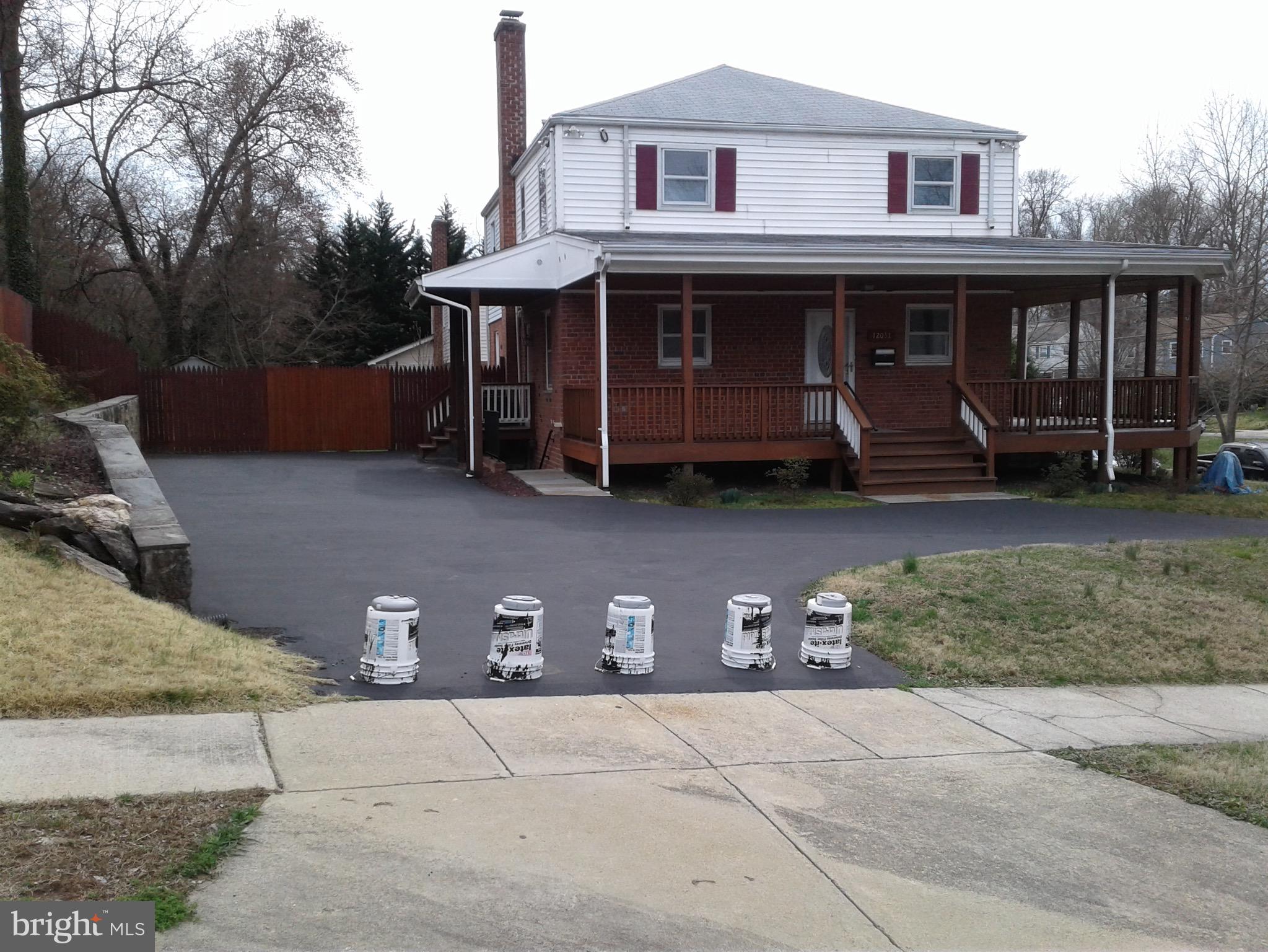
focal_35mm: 33
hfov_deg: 55.3
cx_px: 634
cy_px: 476
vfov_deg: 43.0
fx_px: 1209
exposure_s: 1/823
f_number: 2.2
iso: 50
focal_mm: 3.3
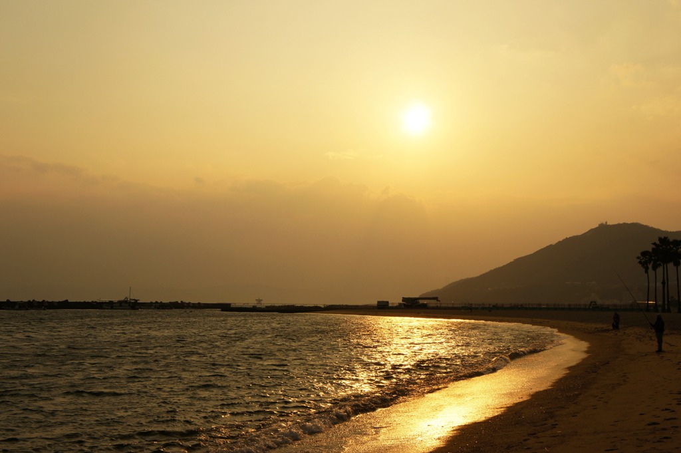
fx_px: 936
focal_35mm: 50
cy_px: 226
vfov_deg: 27.2
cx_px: 340
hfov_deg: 40.0
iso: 200
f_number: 13
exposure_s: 1/500
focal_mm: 33
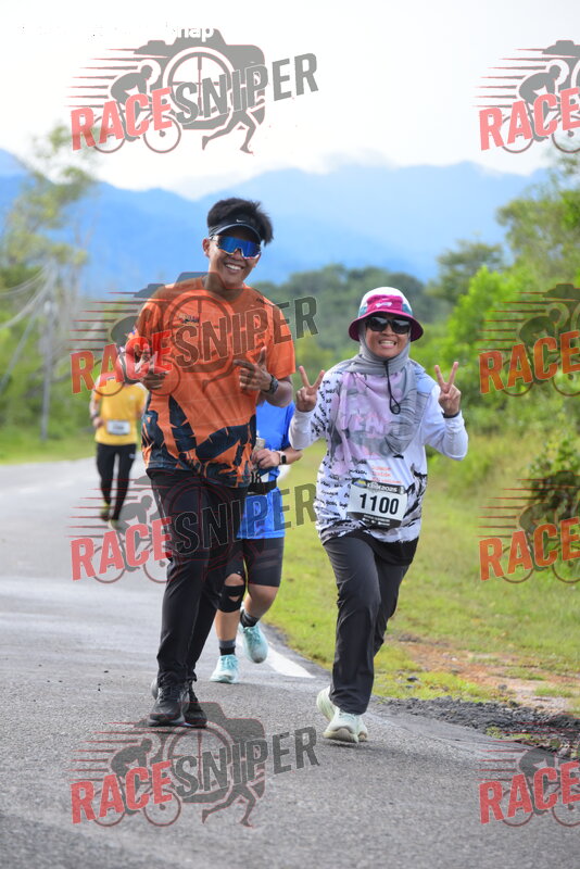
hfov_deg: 8.1
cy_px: 434
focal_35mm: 170
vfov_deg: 12.1
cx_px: 290
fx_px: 4104
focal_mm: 170
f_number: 5.6
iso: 1600
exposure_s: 1/1250
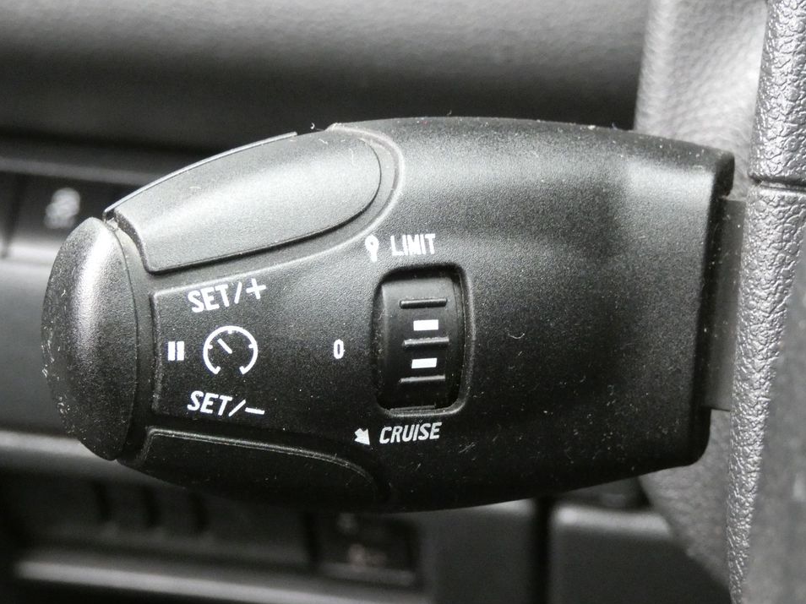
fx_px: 2374
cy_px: 324
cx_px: 405
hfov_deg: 19.3
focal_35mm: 102
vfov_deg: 14.5
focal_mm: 17.1
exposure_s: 1/60
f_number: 5
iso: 1600
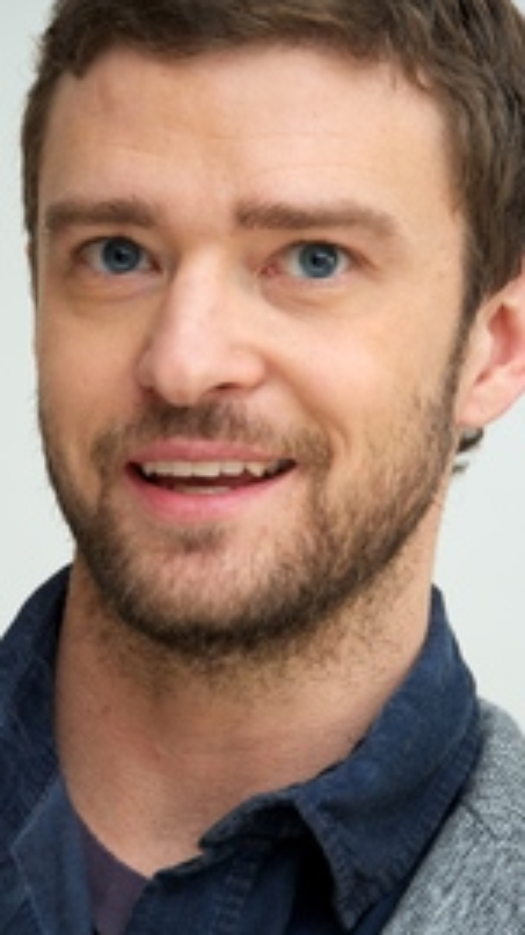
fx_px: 8105
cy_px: 549
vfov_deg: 6.6
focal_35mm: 327
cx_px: 209
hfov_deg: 3.7
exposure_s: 1/60
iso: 400
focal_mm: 210
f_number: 6.3
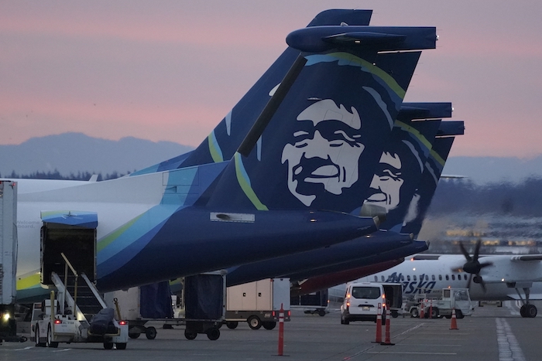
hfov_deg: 5.2
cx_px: 271
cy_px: 180
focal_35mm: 400
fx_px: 6023
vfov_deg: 3.4
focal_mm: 400
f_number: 5.6
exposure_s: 1/400
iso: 10000
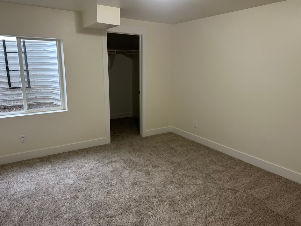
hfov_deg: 67.3
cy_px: 113
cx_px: 152
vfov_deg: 53.1
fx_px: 226
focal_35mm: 26
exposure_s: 1/60
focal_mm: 6.86
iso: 125
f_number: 1.78
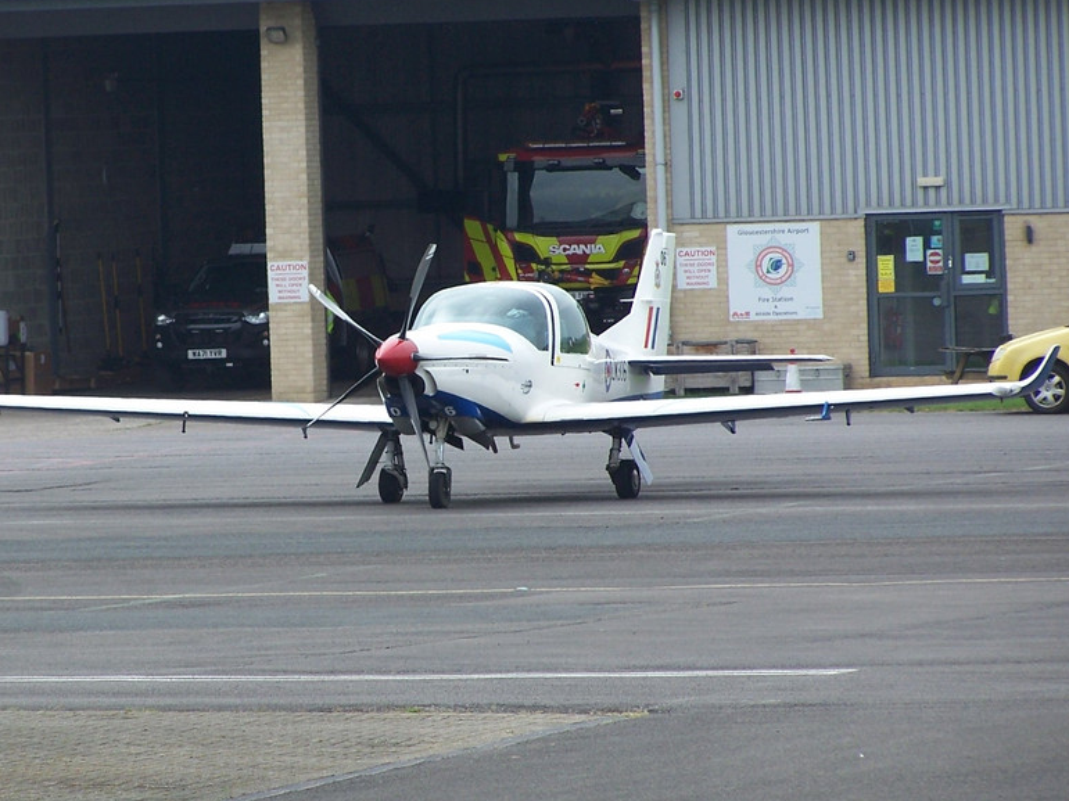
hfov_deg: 5.6
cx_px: 383
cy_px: 380
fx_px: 11023
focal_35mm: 357
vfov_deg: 4.2
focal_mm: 42.8
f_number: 3.6
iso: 80
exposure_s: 1/750
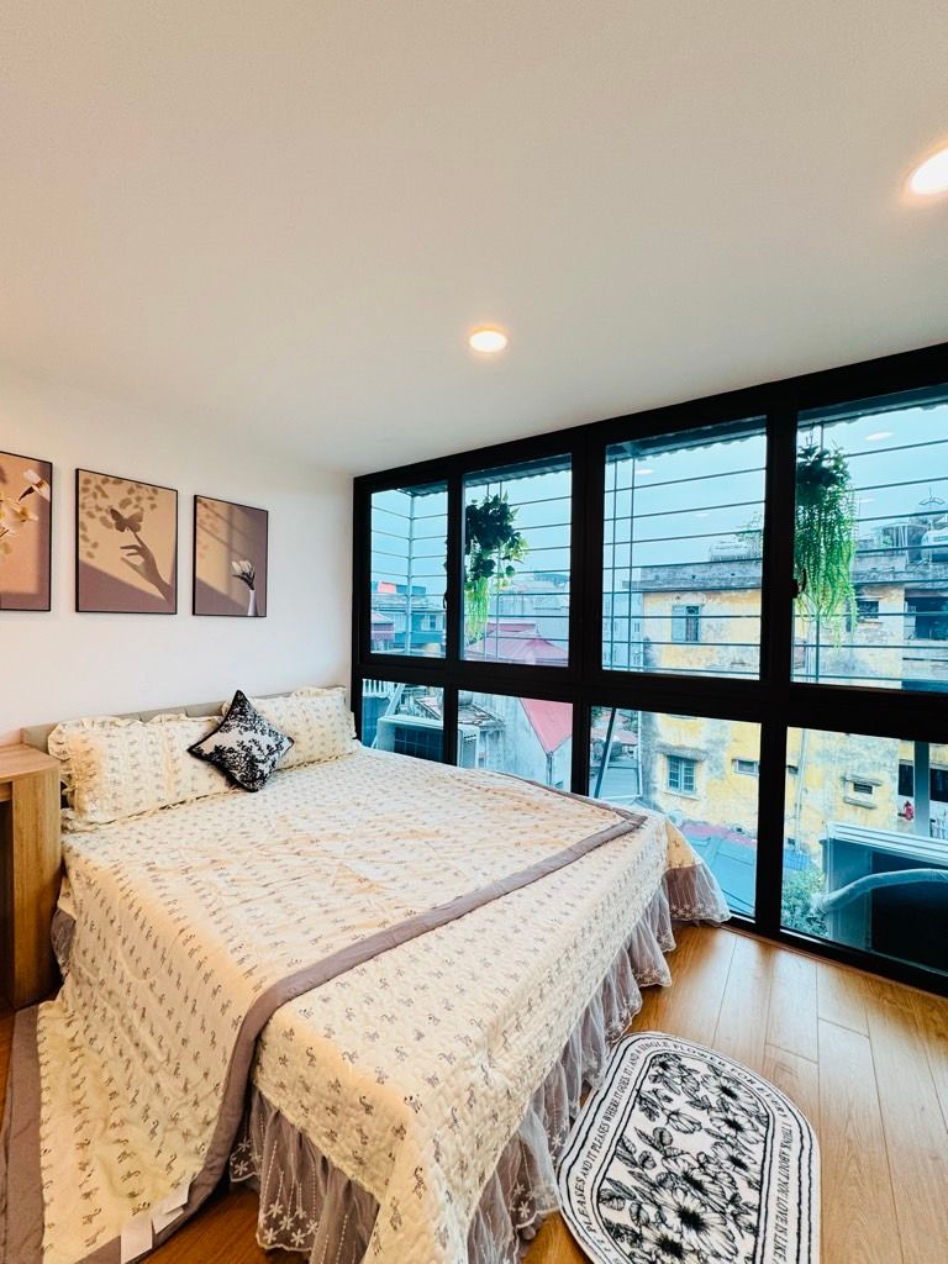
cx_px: 474
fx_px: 511
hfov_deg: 85.7
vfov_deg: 102.1
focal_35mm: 14
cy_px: 632
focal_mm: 2.22
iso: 100
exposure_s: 1/99
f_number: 2.2
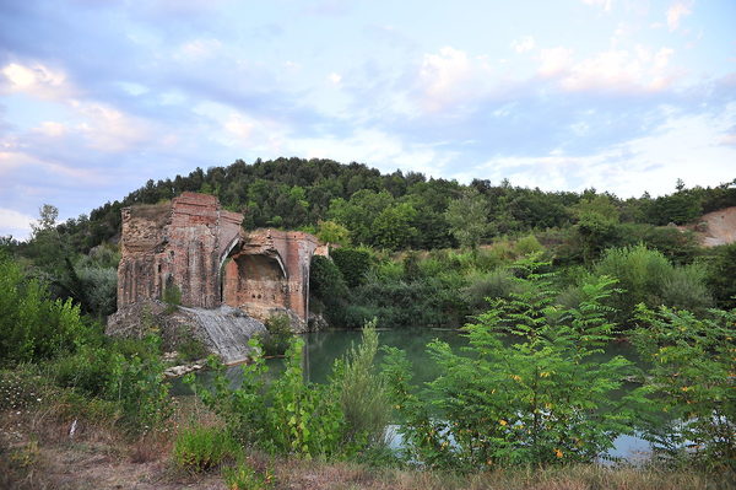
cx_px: 368
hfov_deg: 73.8
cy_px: 245
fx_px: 490
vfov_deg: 53.1
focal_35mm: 24
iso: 400
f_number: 4
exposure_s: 1/125
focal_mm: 24
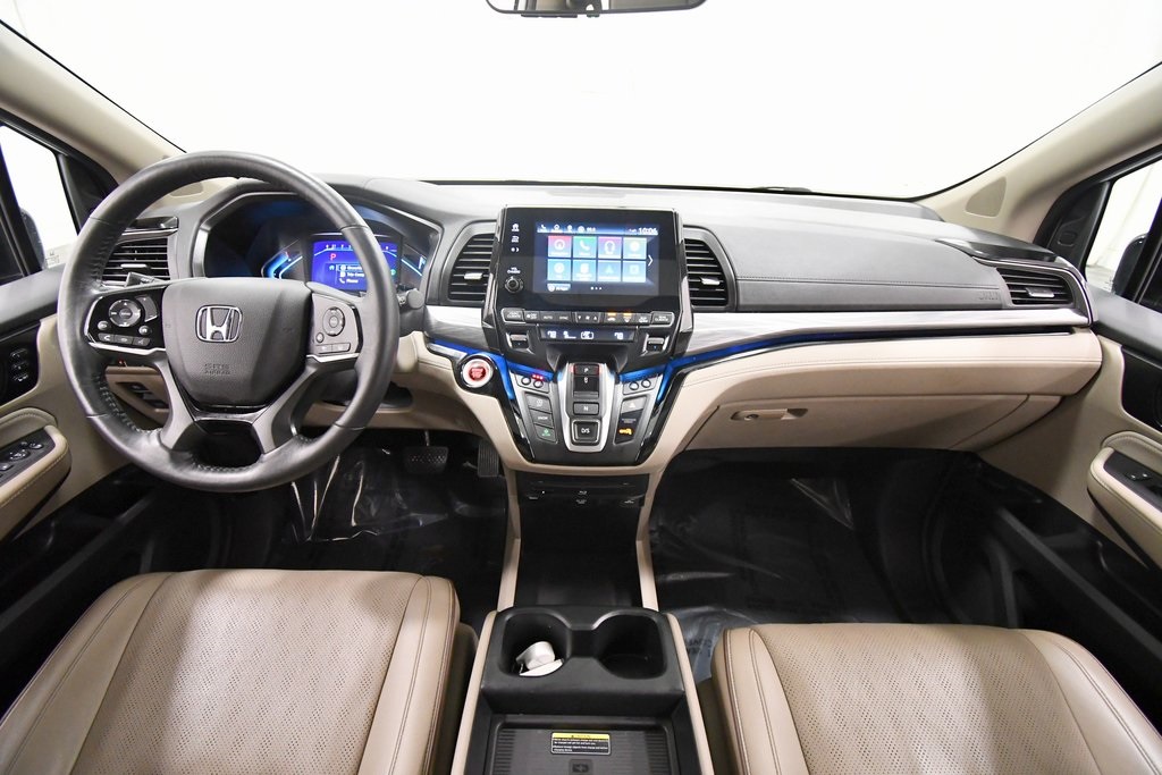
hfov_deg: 100.4
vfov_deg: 77.3
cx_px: 581
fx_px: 484
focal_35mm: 15
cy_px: 388
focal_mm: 10
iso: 3200
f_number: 4.5
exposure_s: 1/100
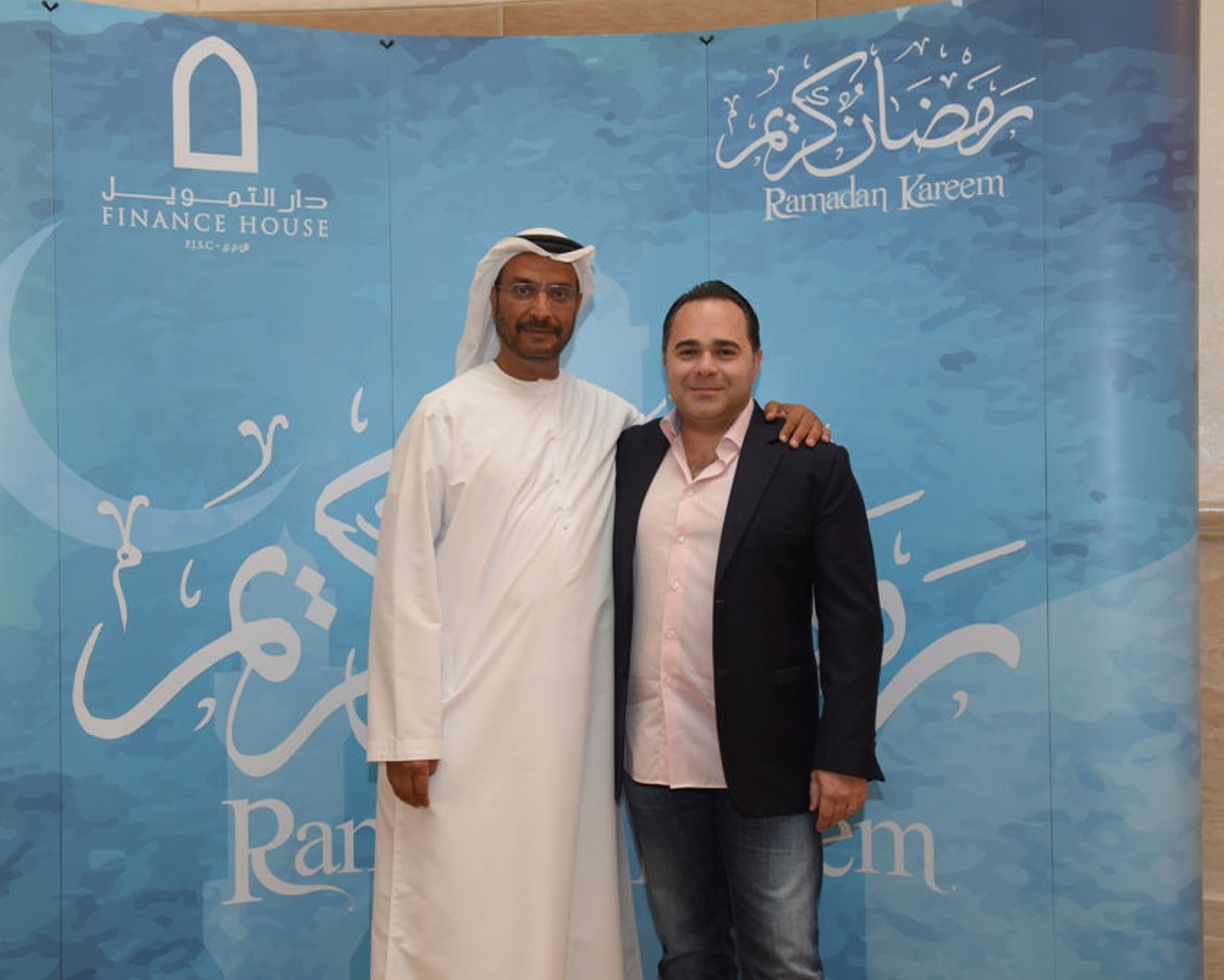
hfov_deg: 42.8
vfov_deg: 34.9
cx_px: 552
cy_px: 489
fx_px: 1558
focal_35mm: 43
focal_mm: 38
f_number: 3.5
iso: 1250
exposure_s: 1/80
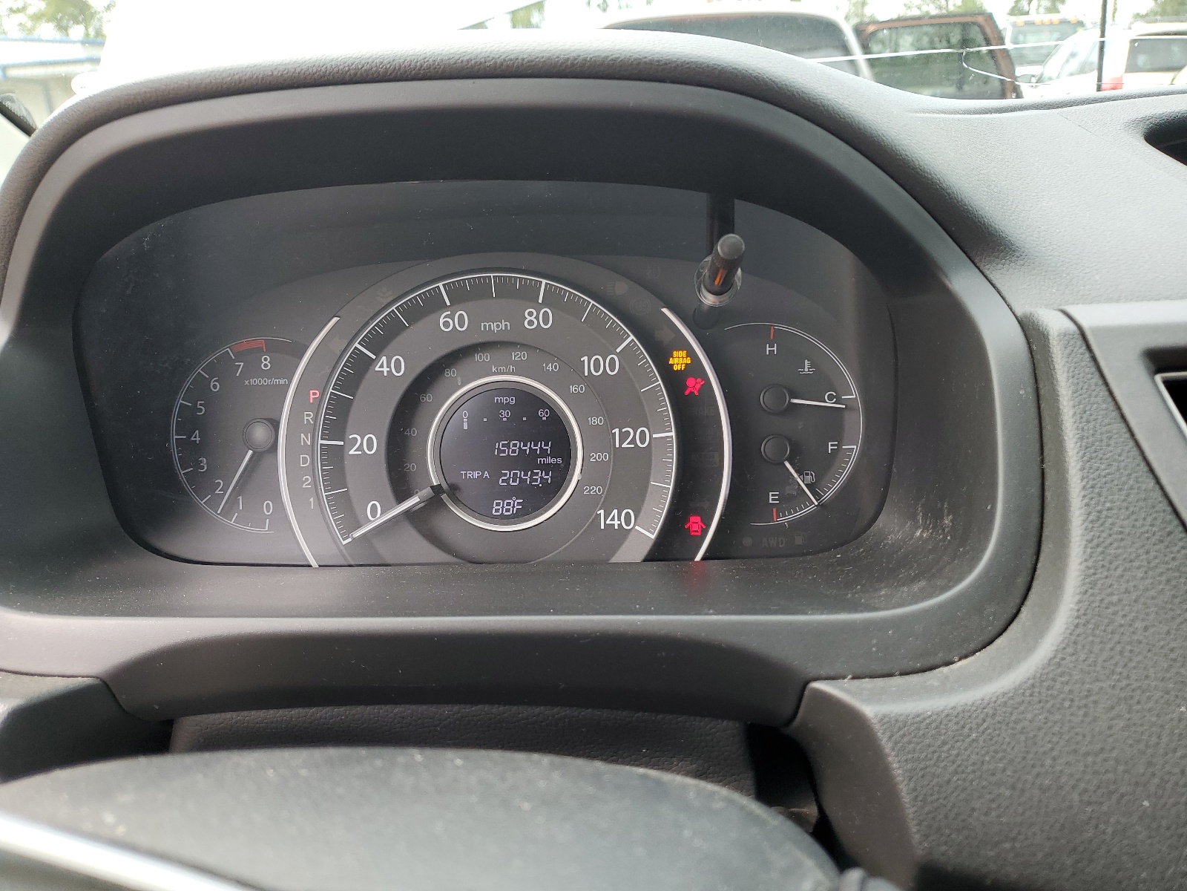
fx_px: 892
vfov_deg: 53.1
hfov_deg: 67.3
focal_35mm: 26
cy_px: 446
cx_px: 594
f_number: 1.5
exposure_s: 1/200
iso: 50
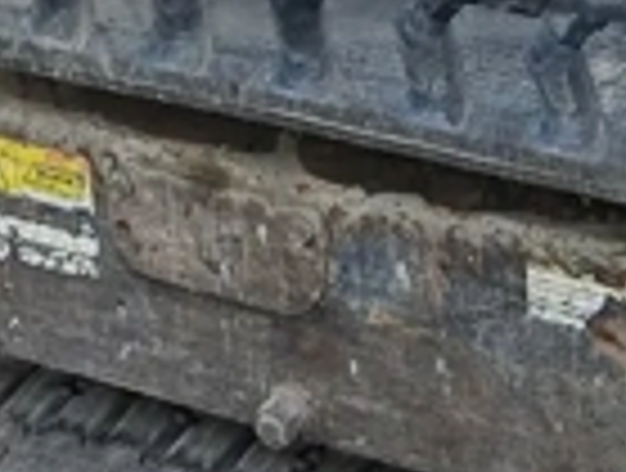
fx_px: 2992
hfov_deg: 11.8
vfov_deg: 7.6
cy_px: -1083
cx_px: 649
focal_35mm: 165
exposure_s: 1/220
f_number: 1.8
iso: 25
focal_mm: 5.4
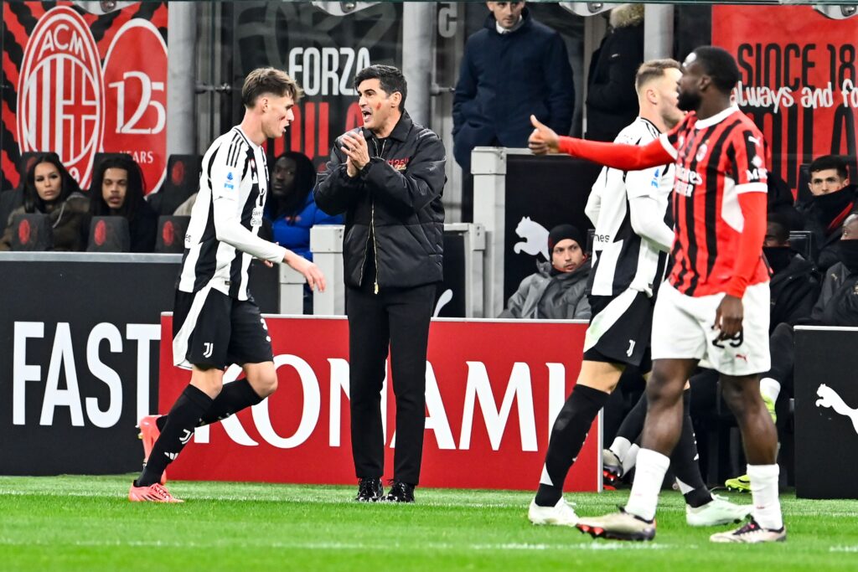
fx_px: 14301
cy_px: 286
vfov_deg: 2.3
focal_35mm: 600
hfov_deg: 3.4
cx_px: 429
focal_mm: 400
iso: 2000
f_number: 4.5
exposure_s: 1/500
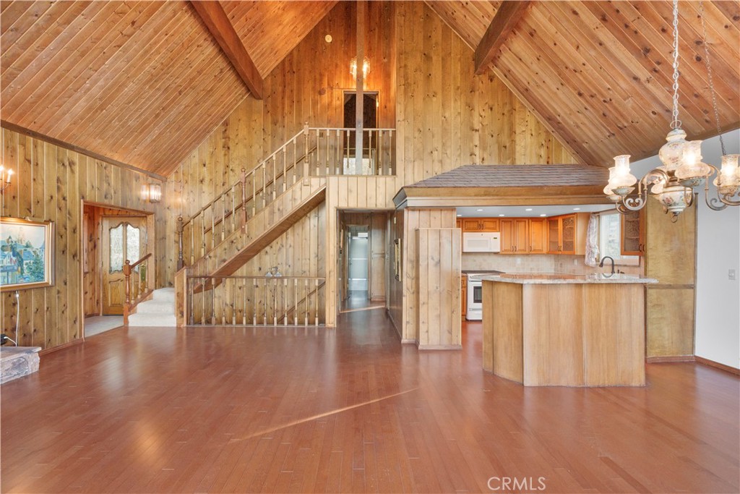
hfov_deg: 96.7
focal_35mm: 16
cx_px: 370
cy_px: 247
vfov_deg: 73.8
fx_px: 329
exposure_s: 1/60
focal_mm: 16
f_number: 5.6
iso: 3200
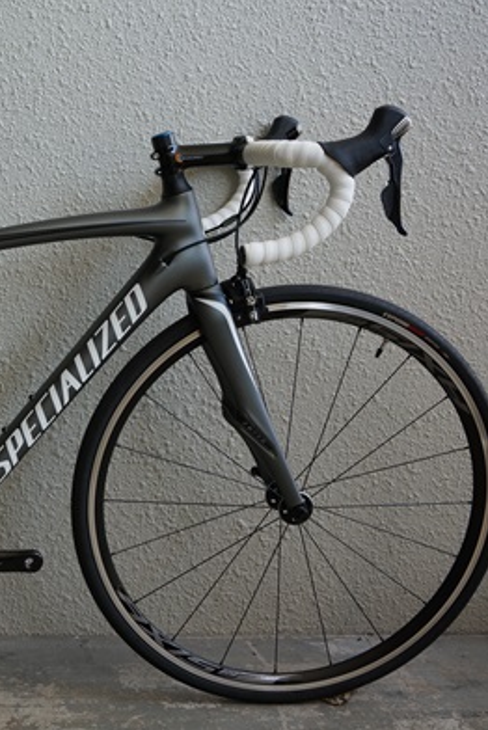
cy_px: 365
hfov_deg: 24.1
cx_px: -45
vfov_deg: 37.6
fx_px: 1071
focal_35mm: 53
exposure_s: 1/80
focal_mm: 23
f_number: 5
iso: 100
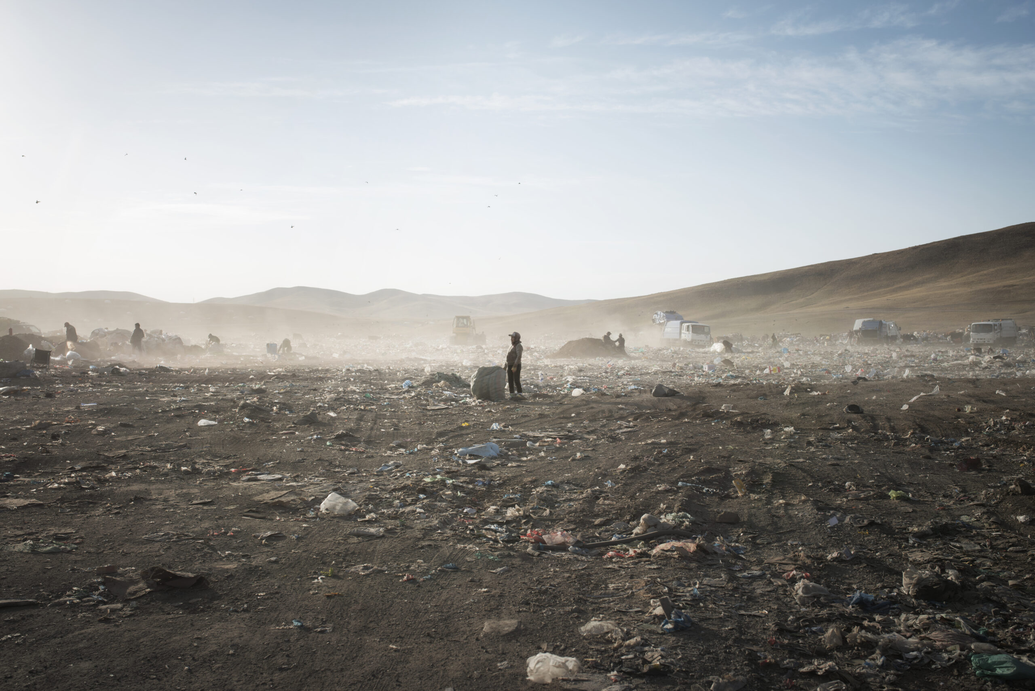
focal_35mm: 35
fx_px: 1007
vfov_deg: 37.9
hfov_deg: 54.4
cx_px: 518
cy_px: 346
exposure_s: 1/400
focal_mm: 35
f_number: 6.3
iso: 100
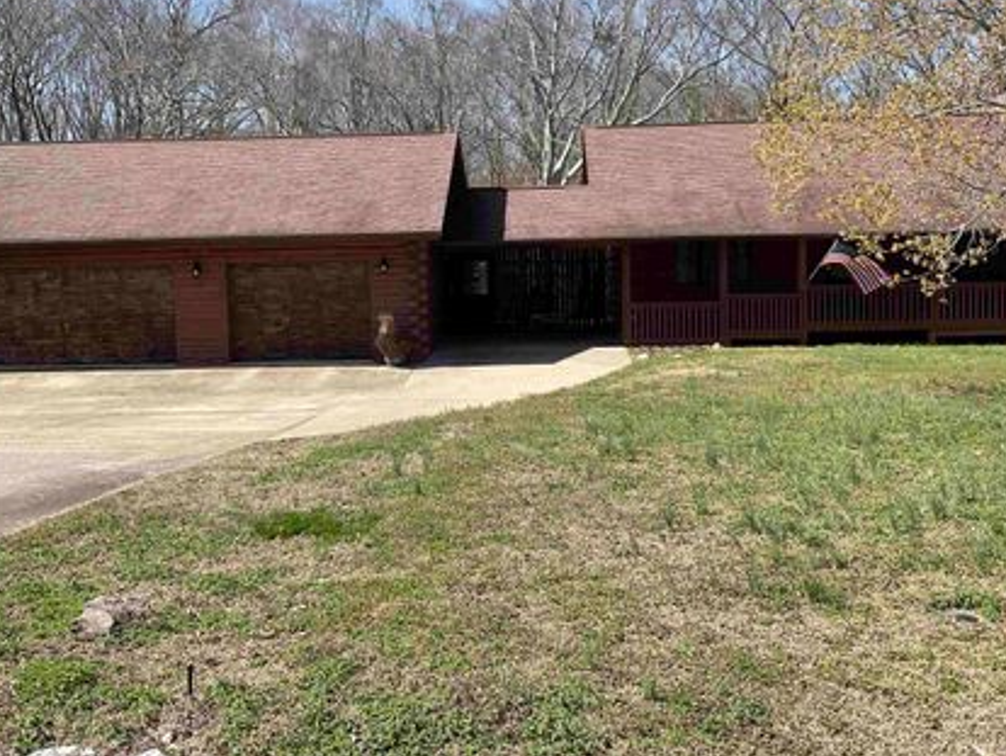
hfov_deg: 52.6
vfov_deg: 40.6
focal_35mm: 35
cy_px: 308
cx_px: 496
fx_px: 1018
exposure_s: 1/1412
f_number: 1.8
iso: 16
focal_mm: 3
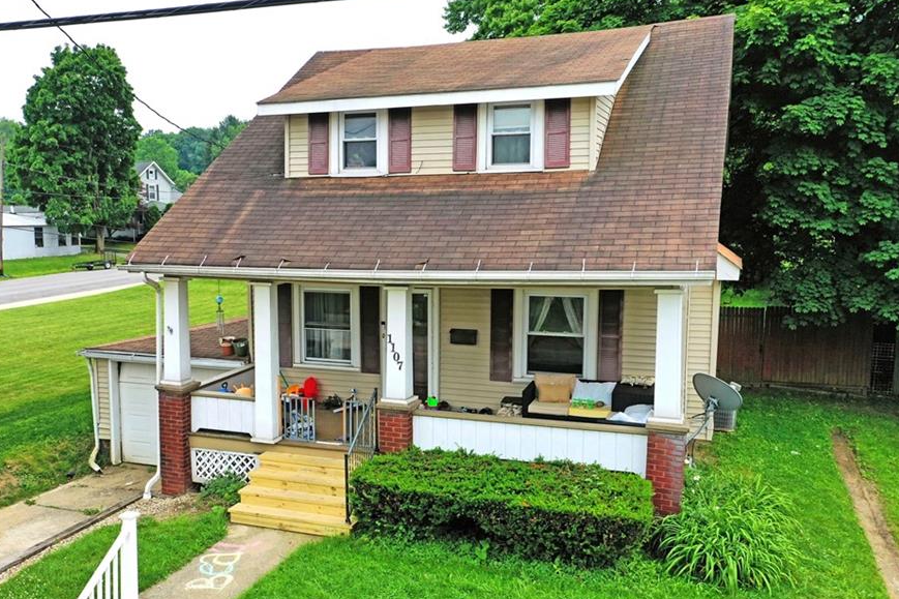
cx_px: 390
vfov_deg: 39.9
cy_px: 328
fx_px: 824
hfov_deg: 57.0
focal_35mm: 33
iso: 100
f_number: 5.6
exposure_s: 1/500
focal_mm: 10.26
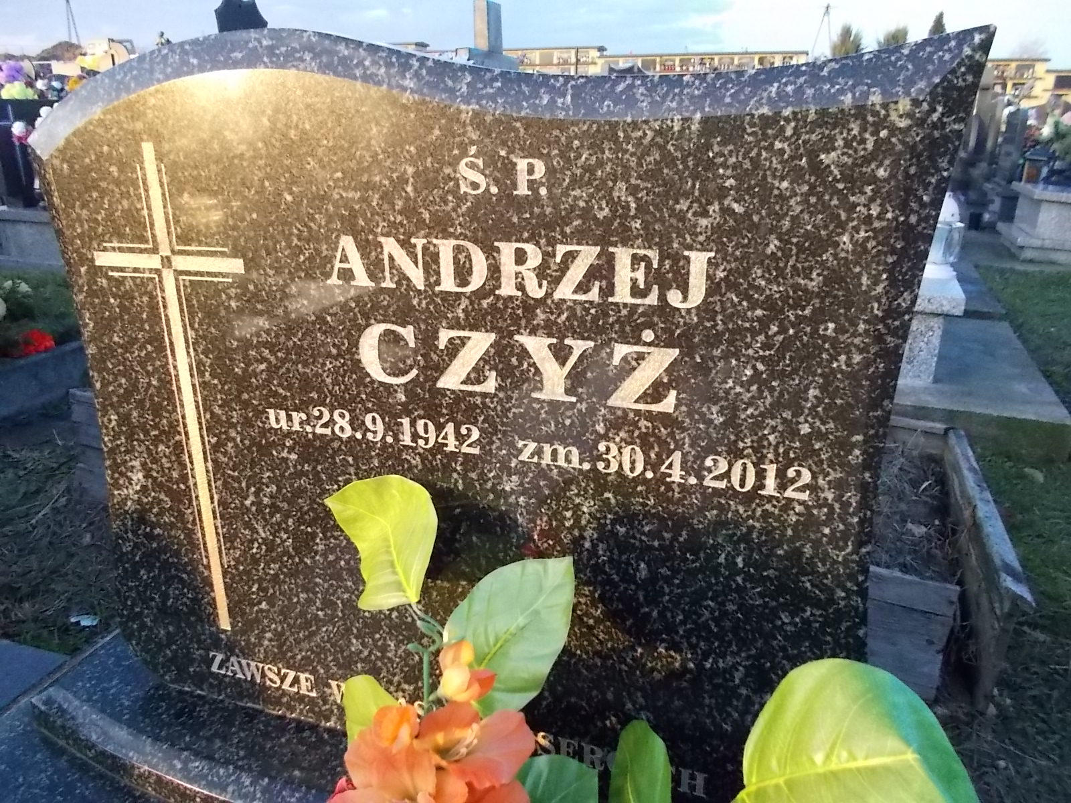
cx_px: 536
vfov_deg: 53.1
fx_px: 804
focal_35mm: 26
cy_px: 402
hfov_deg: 67.3
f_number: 3.2
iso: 400
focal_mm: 4.6
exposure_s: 1/250
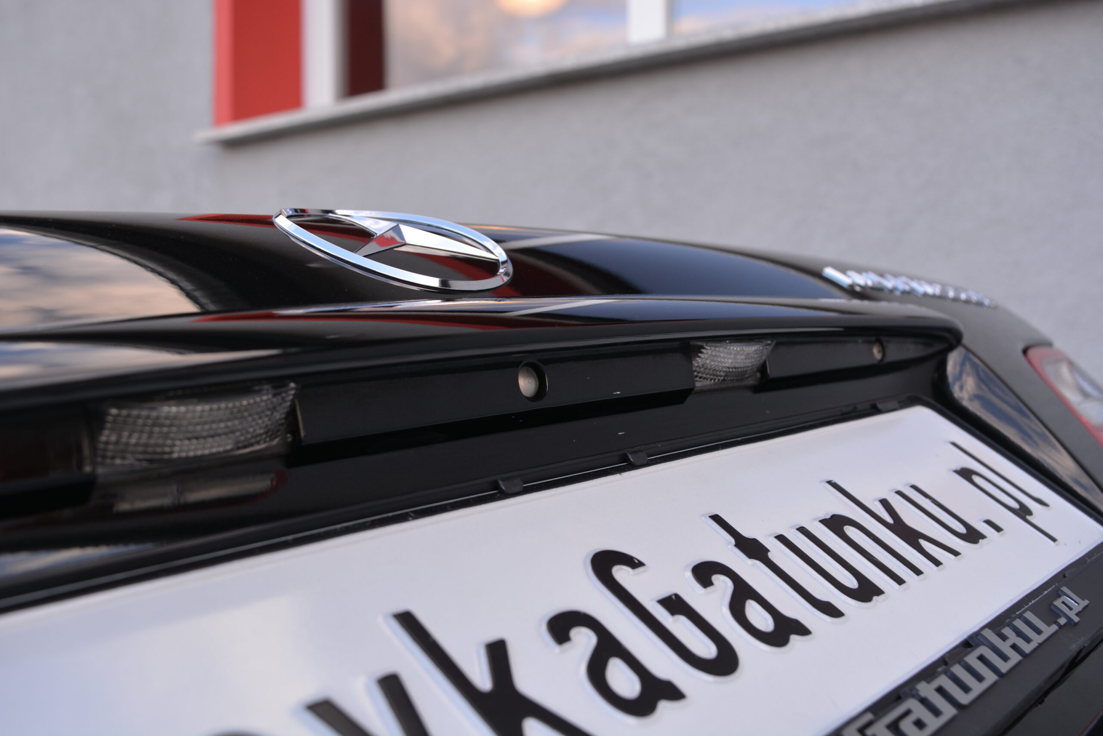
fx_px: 1103
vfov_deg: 36.9
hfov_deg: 53.1
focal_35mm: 36
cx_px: 552
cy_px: 368
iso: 160
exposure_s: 1/60
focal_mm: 24
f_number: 5.6
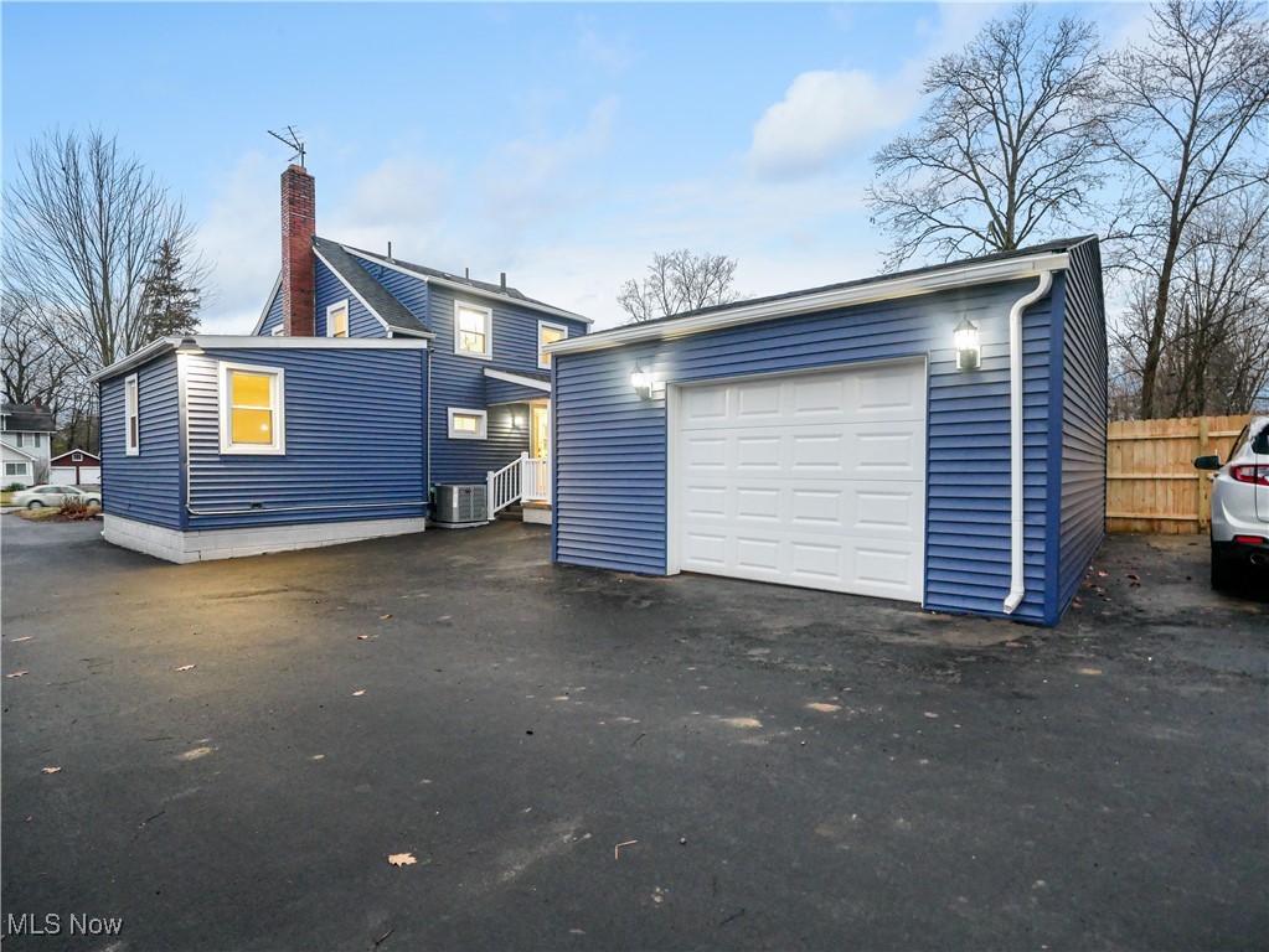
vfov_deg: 78.1
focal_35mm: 16
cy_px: 476
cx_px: 634
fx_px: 587
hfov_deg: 94.5
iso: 1600
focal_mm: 8
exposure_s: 1/60
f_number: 2.8
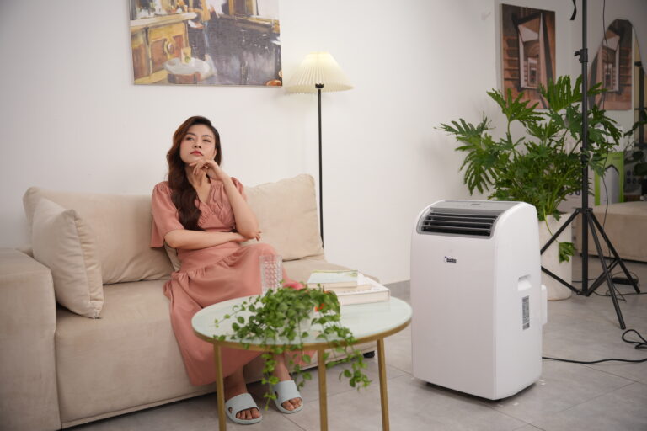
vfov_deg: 38.9
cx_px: 324
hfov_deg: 55.8
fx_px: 611
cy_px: 216
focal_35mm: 34
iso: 100
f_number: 2.8
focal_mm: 34
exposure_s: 1/100
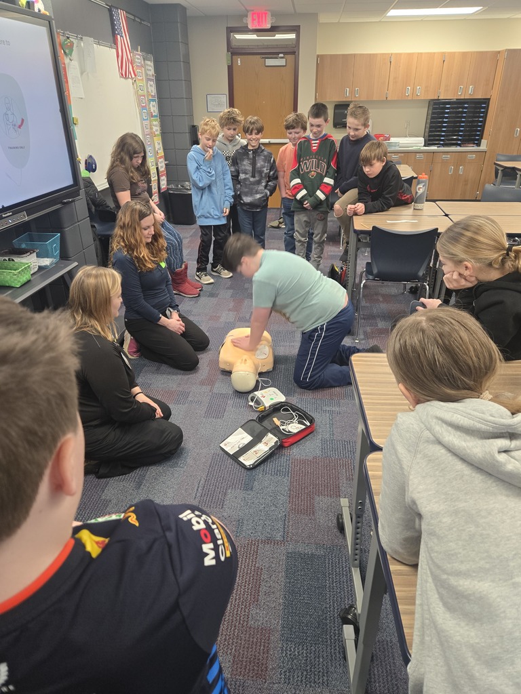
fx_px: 462
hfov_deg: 58.9
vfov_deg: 73.9
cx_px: 260
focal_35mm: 23
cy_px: 347
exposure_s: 1/60
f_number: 1.8
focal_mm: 5.4
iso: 125
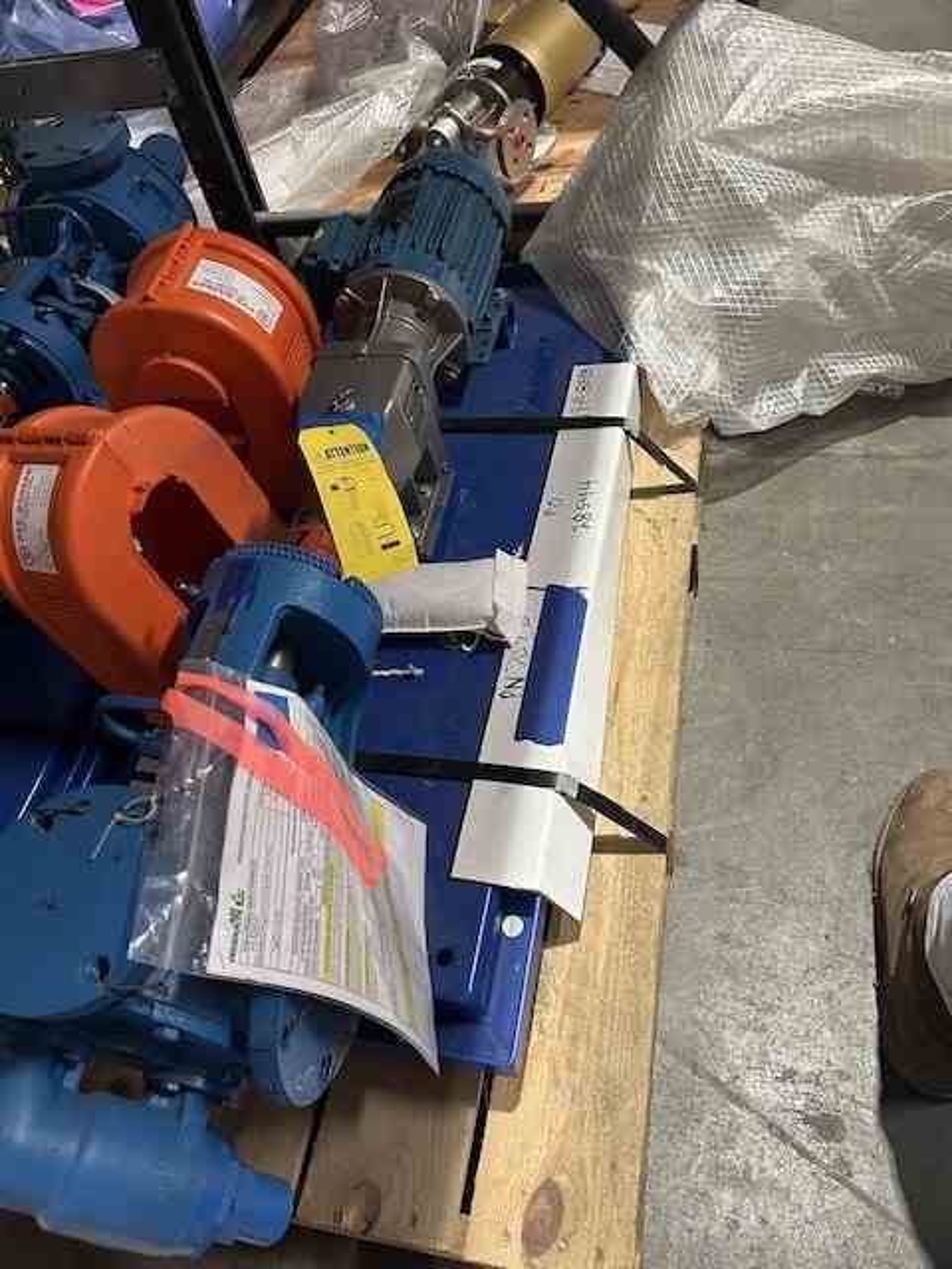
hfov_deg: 53.1
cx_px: 476
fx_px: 953
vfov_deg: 67.3
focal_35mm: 26
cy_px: 634
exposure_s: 1/60
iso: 160
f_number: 1.5
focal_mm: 5.7
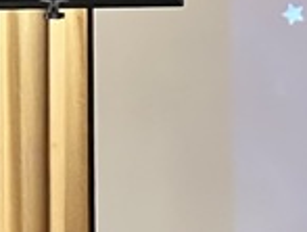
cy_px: 428
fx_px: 4756
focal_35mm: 535
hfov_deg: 3.7
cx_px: 420
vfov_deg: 2.8
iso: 800
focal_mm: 9
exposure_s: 1/40
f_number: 2.8
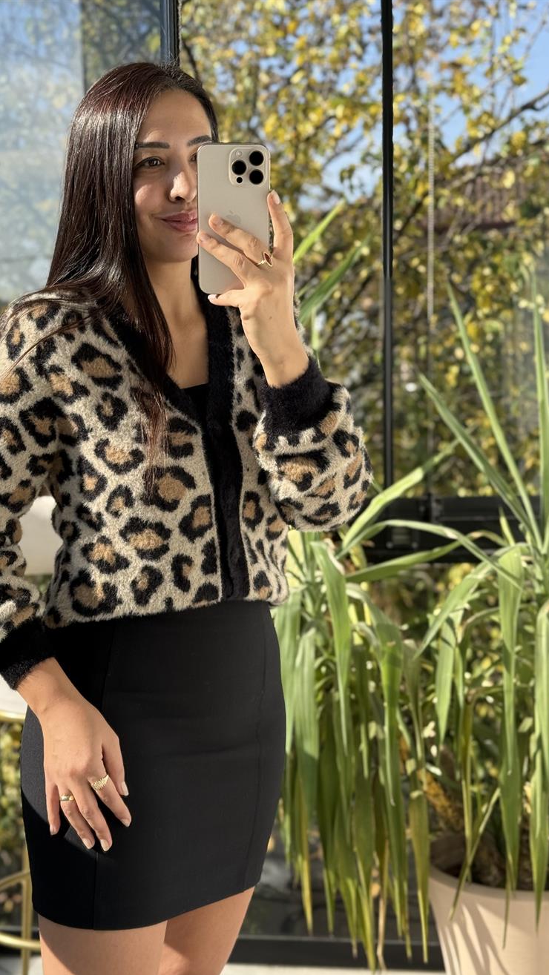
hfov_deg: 22.6
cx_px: 204
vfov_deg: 39.2
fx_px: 1371
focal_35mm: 53
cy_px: 492
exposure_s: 1/939
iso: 100
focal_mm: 6.76
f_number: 1.78
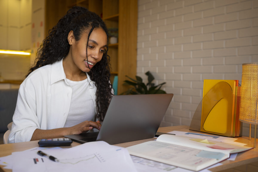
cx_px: 129
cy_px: 86
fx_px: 287
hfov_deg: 48.5
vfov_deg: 33.4
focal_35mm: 40
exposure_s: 1/250
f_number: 3.2
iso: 800
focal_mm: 40
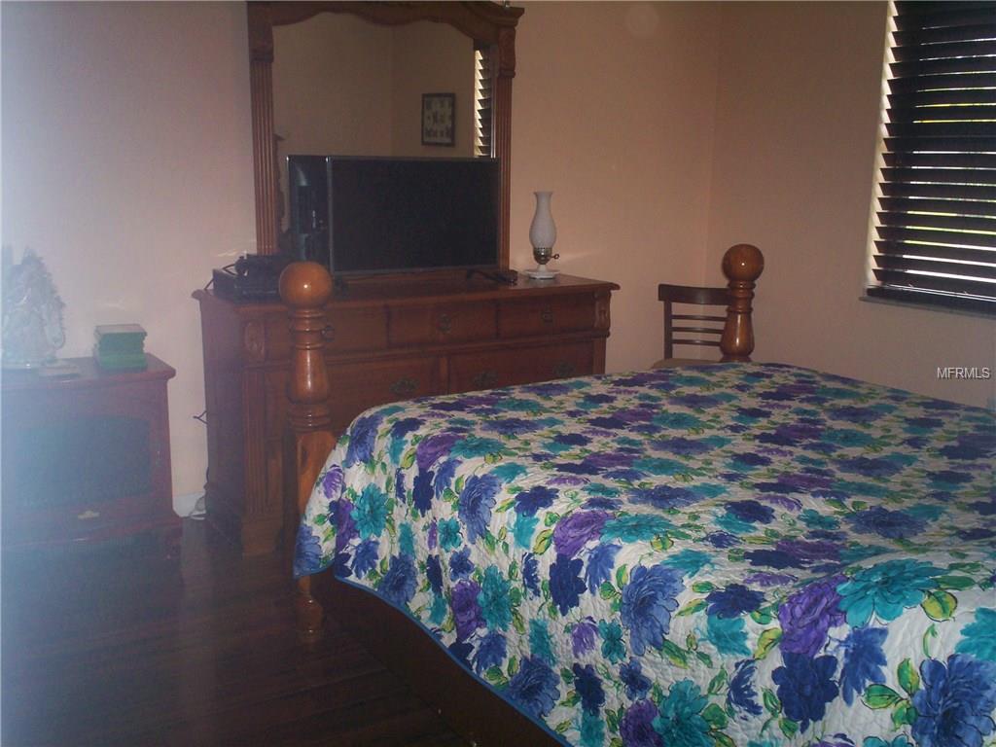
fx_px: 1036
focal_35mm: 36
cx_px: 498
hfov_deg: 51.4
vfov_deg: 39.7
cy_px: 374
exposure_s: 1/60
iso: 140
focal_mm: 6
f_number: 4.5
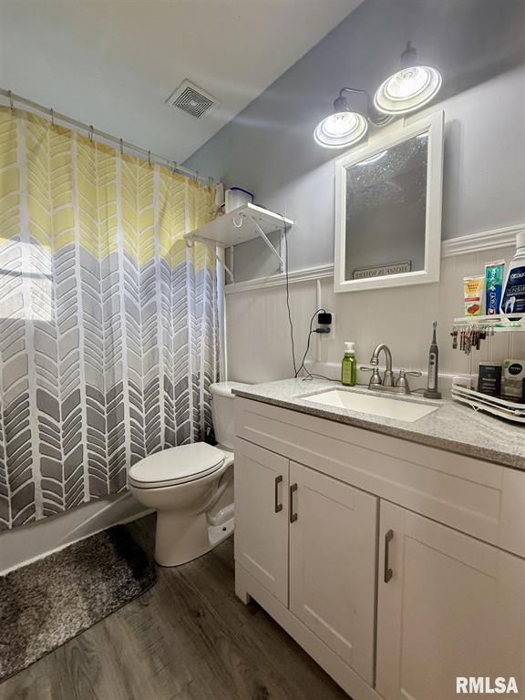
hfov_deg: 85.7
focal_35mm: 14
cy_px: 350
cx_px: 262
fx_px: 283
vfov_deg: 102.1
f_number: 2.2
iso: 320
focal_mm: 2.22
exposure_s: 1/120
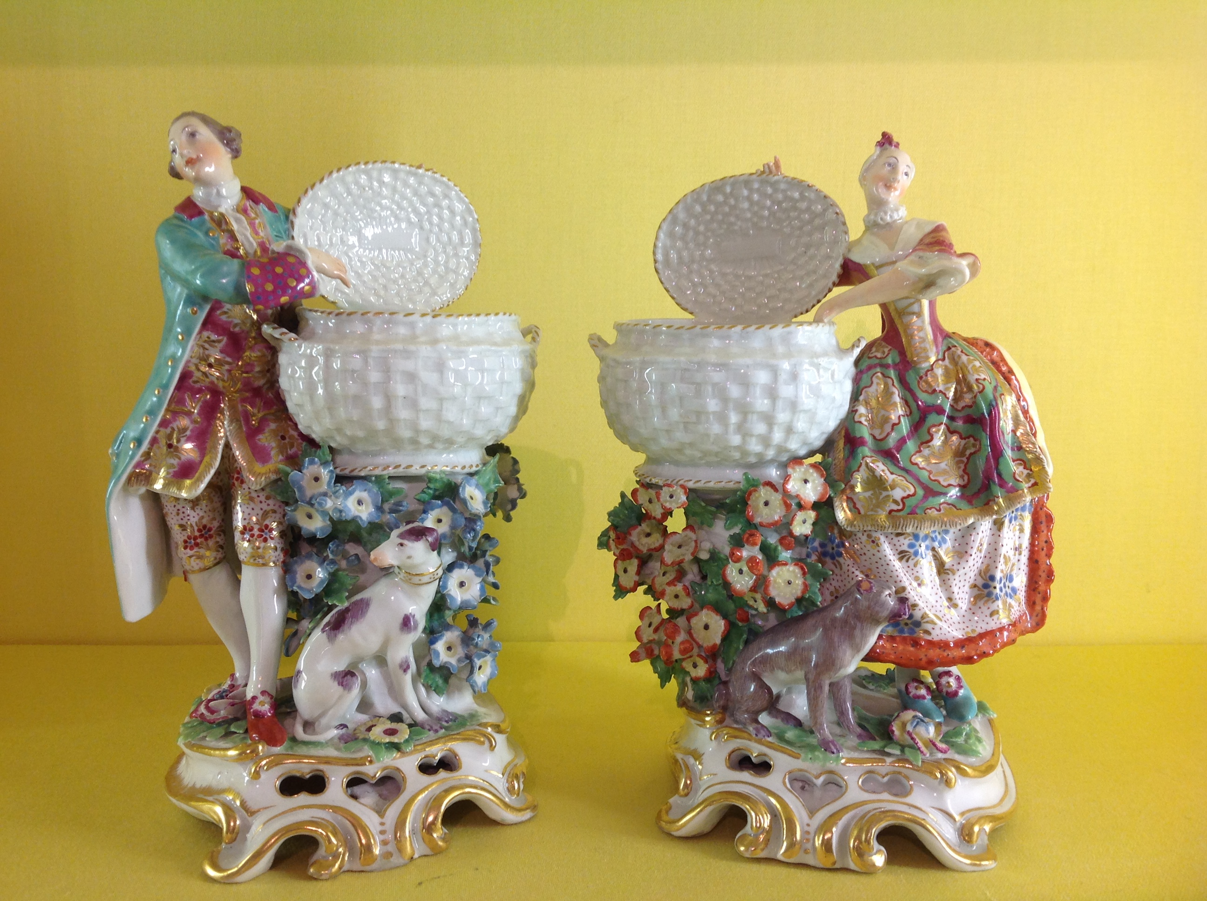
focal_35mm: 35
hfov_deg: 52.7
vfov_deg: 40.6
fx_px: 1219
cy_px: 450
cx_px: 604
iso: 50
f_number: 2.4
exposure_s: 1/30
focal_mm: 4.28
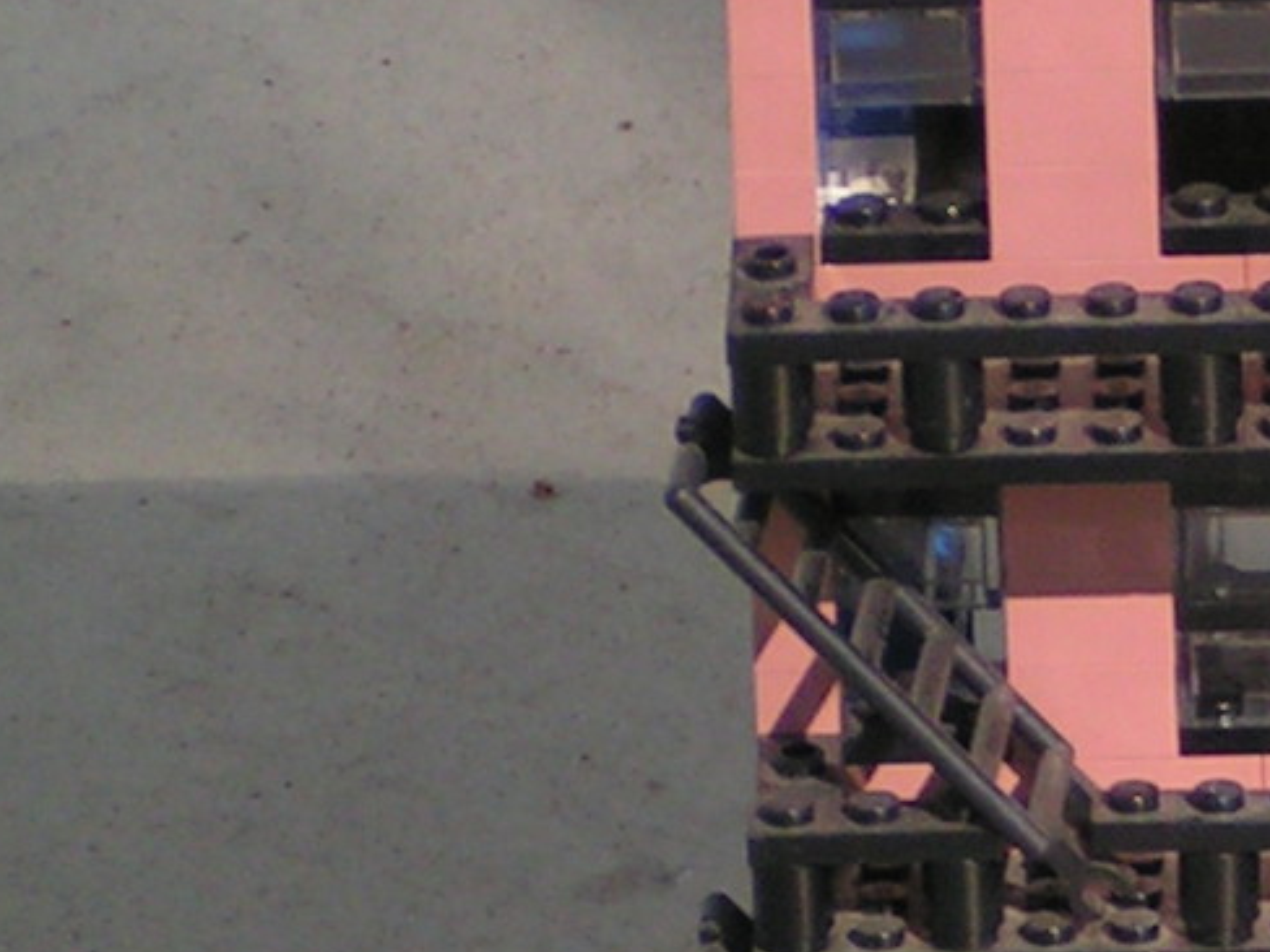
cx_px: 2652
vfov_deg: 2.6
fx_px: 20949
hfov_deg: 3.4
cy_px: 926
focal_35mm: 571
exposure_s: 1/160
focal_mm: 20.9
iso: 50
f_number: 3.5
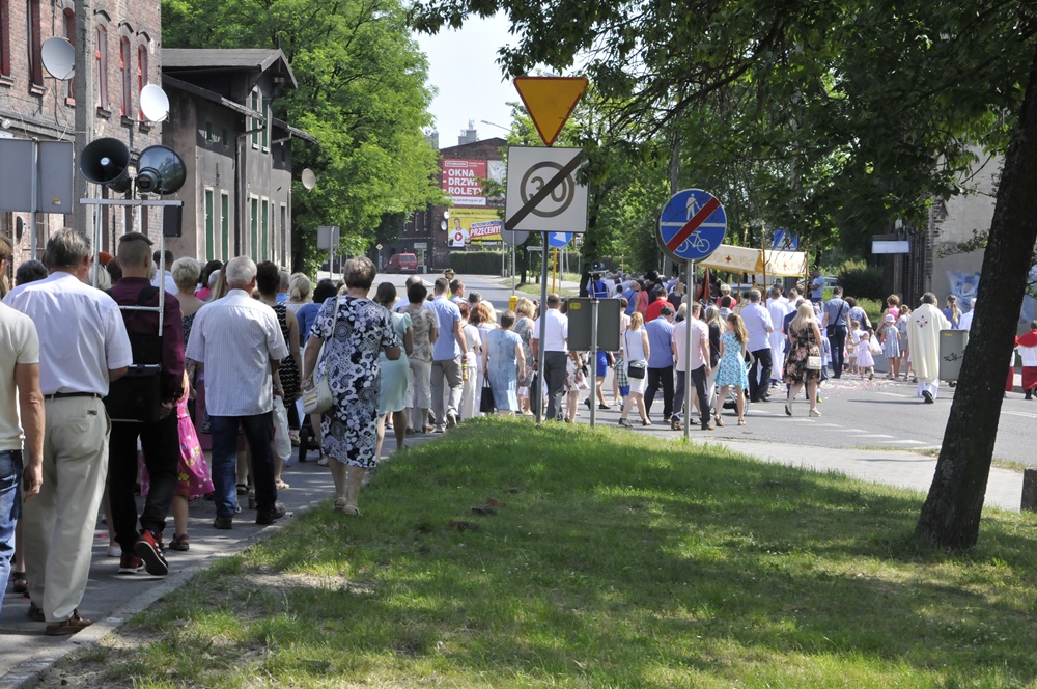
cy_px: 344
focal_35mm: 87
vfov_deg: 15.7
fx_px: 2503
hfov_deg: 23.4
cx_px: 518
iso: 800
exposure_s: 1/500
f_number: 11
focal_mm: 58
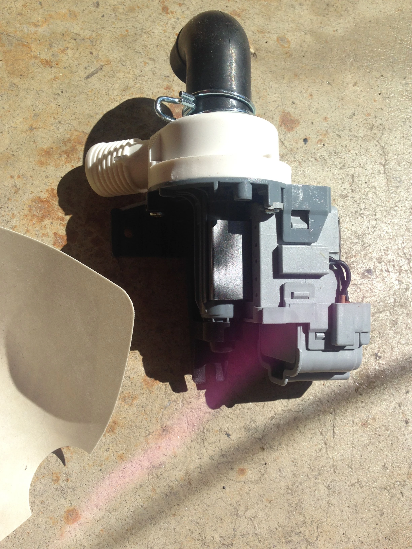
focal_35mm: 33
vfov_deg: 55.4
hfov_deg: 42.9
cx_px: 206
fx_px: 524
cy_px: 274
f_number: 2.4
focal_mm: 4.12
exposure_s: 1/2358
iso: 50
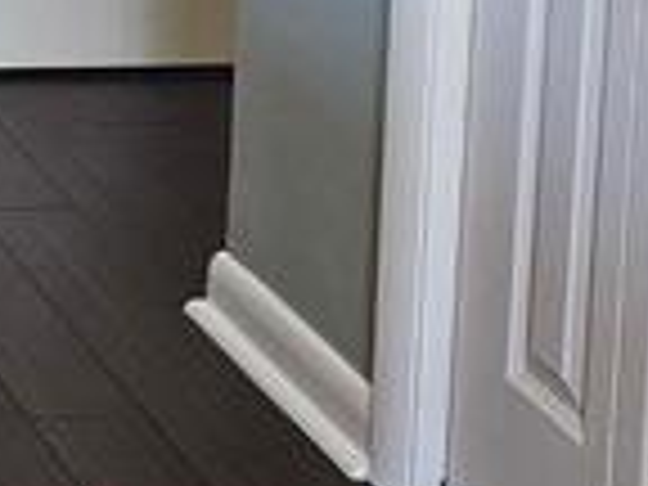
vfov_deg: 8.6
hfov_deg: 11.1
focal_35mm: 164
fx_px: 3070
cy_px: -454
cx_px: -576
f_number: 1.7
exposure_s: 1/120
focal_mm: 6.3
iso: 160
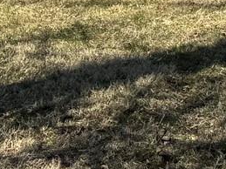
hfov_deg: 9.6
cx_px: 479
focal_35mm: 190
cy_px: -324
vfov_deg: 7.0
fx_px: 1240
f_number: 1.78
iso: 80
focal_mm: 6.76
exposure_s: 1/3247
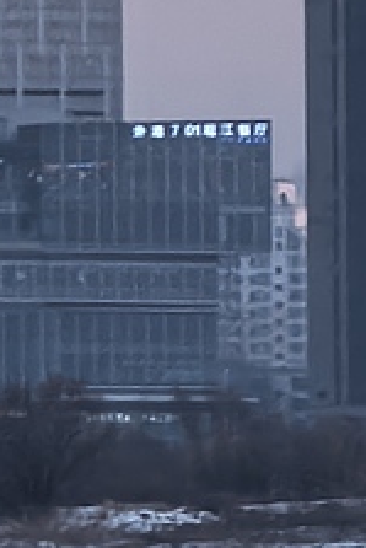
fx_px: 11647
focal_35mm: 765
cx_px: -906
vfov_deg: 2.6
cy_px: -1458
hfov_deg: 1.8
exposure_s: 1/150
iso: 50
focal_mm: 15
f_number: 2.1
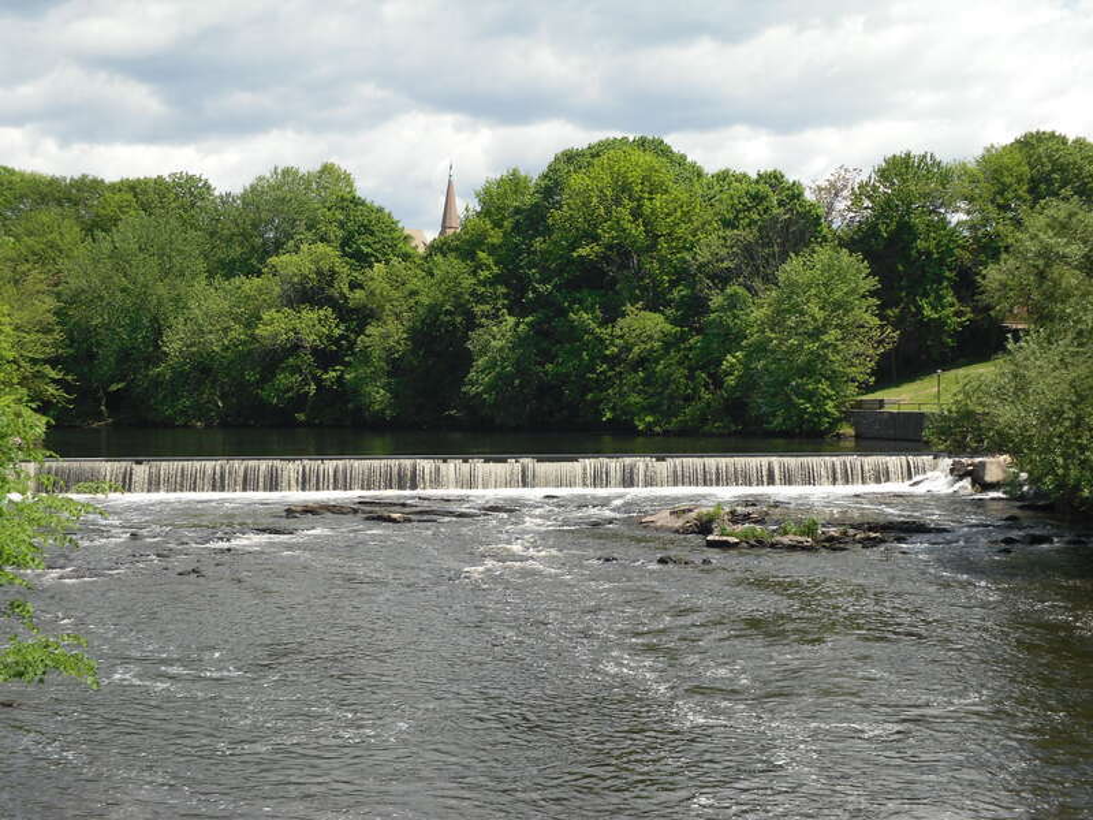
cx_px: 546
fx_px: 1547
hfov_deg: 38.9
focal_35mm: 49
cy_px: 410
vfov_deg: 29.7
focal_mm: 8.72
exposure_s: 1/79
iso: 80
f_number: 9.5
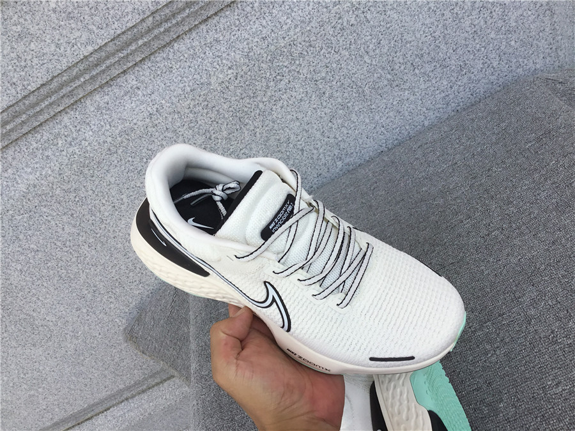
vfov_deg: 45.4
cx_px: 288
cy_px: 216
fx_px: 515
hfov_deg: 58.4
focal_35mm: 31
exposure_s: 1/570
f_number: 2.4
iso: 25
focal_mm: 3.3
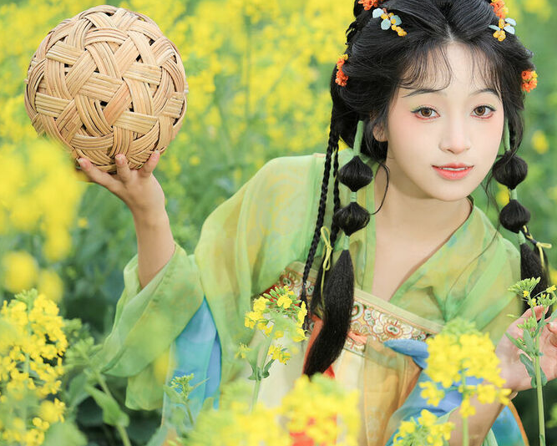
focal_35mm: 226
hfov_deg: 8.5
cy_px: 156
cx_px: 394
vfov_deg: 6.8
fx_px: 3727
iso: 400
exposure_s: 1/400
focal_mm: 153
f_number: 2.8
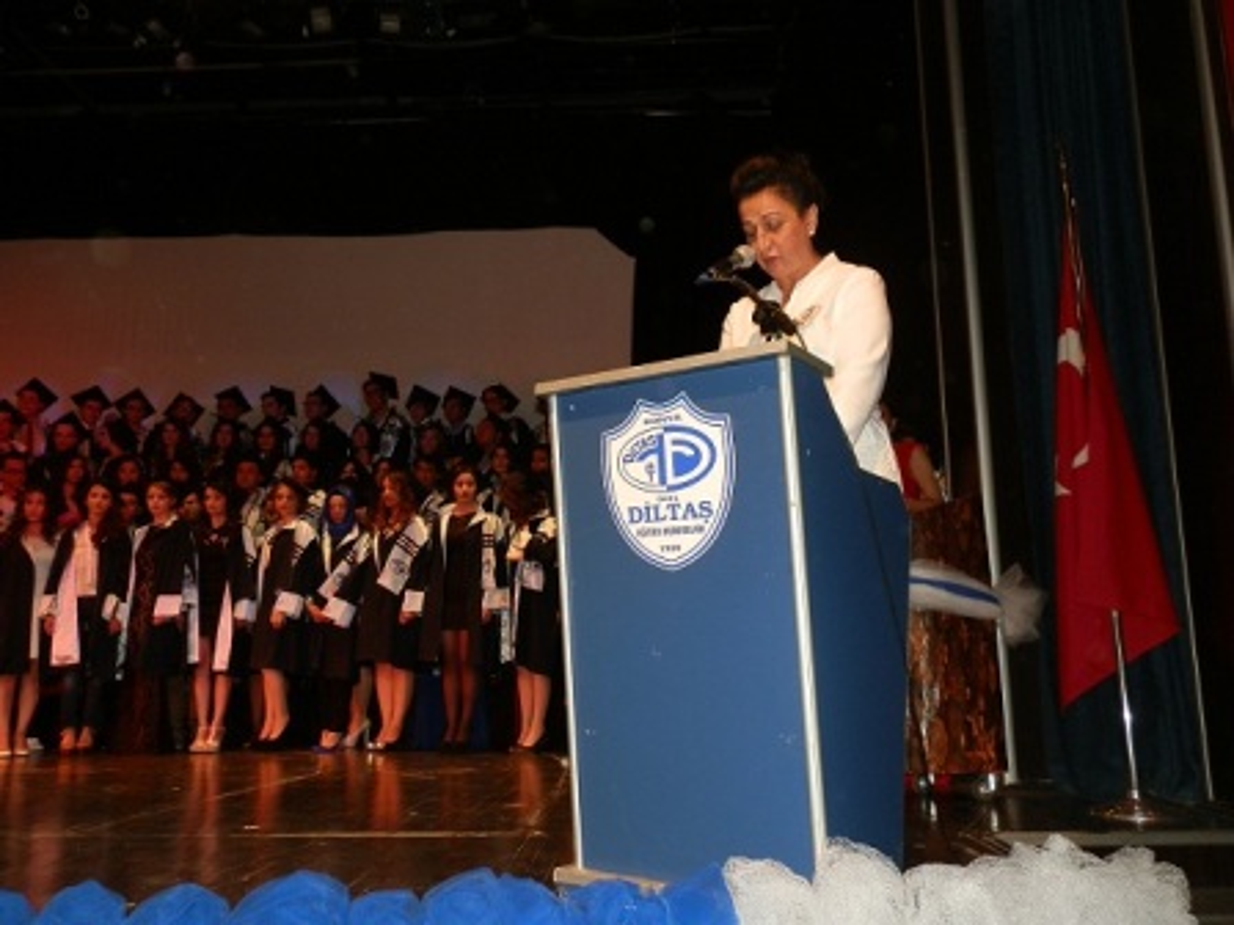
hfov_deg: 63.4
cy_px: 462
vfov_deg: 49.7
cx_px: 617
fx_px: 998
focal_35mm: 28
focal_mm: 5
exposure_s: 1/30
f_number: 3.1
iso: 125
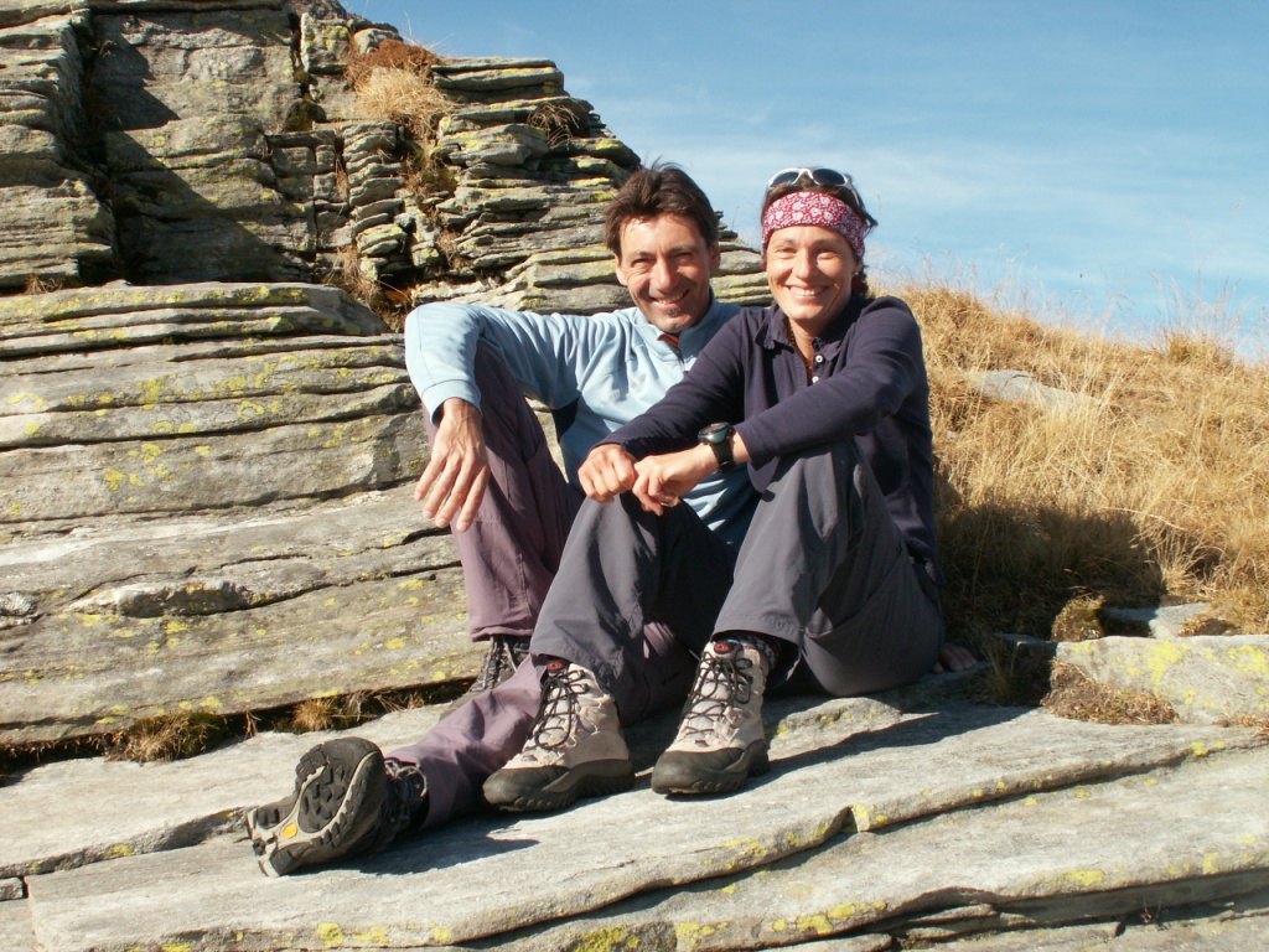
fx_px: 1760
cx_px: 634
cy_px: 476
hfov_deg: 39.7
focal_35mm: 48
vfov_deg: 30.3
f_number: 6.3
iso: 50
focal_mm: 8
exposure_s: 1/160
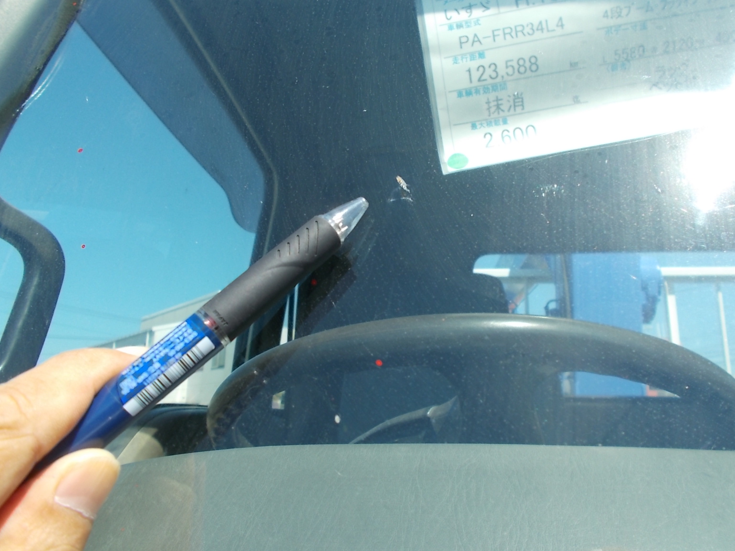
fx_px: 573
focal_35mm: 27
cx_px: 374
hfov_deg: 65.3
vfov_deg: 51.4
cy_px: 285
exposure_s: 1/500
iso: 80
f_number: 3.2
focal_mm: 4.6
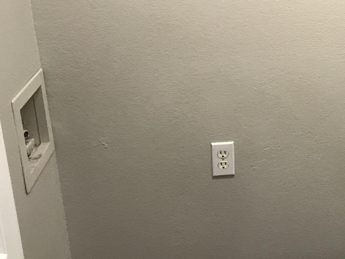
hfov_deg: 26.6
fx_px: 678
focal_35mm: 68
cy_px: 35
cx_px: 367
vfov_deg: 21.2
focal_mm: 3.99
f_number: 1.8
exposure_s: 1/24
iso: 40
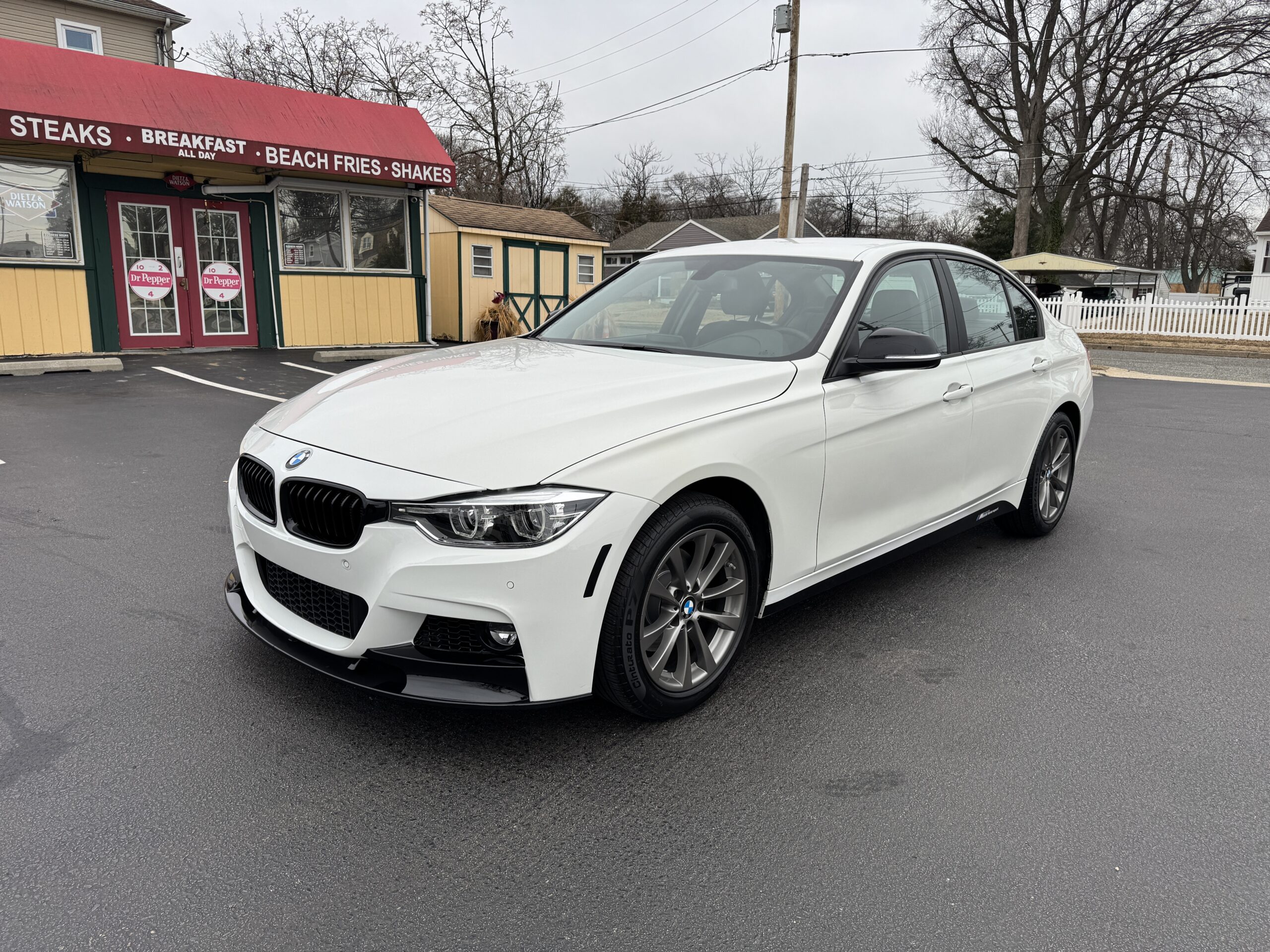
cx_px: 635
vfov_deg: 56.8
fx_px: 881
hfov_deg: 71.6
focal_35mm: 24
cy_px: 476
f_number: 1.78
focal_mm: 6.76
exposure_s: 1/503
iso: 80
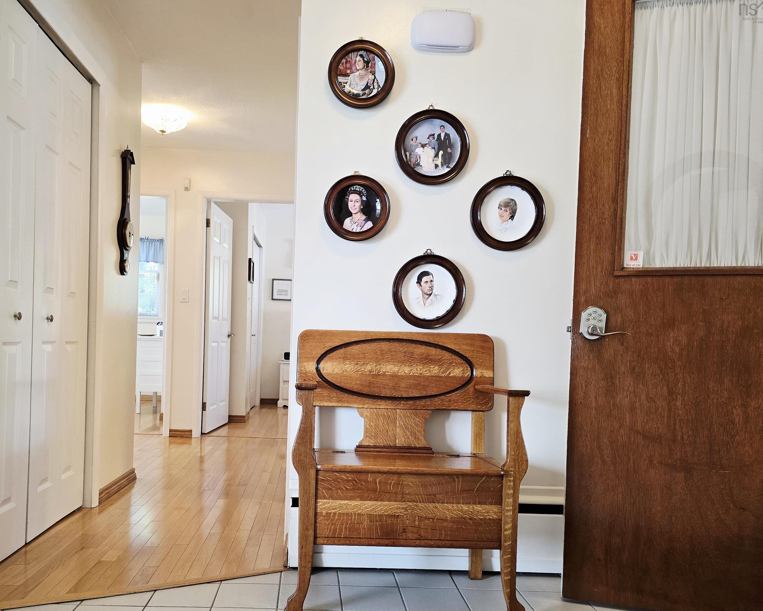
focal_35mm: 28
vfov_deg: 51.3
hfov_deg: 61.8
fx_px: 632
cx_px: 316
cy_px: 350
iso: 125
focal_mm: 6.3
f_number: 1.7
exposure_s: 1/120
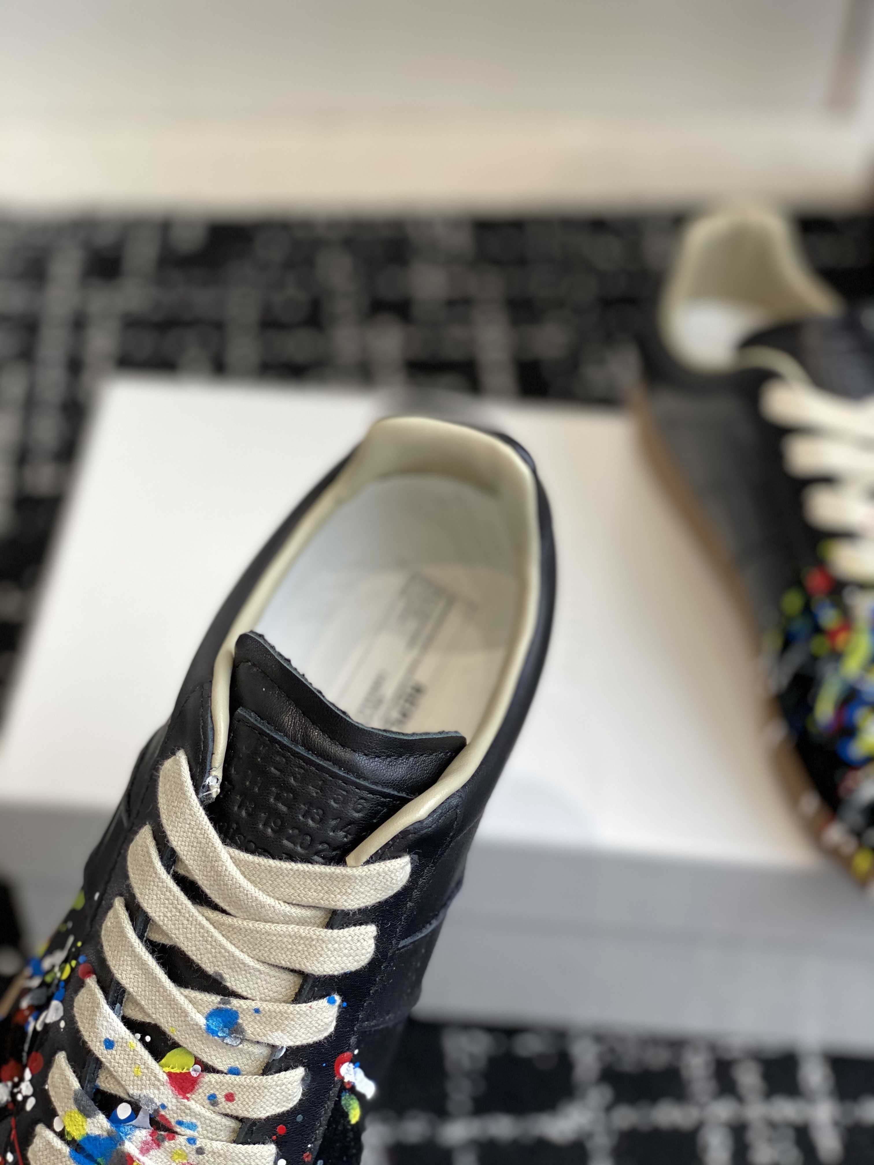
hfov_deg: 28.0
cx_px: 437
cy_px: 582
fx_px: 1751
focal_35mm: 52
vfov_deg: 36.8
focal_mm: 6
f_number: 2
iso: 40
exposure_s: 1/122
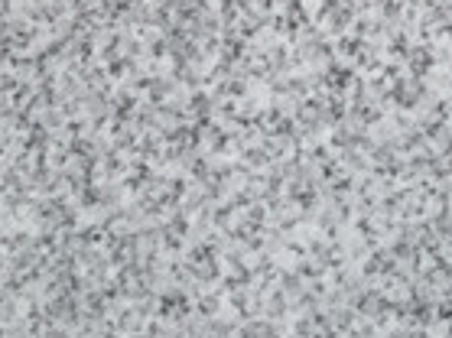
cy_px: 1061
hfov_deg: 9.0
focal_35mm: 201
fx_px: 2622
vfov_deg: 6.6
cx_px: 1044
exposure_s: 1/455
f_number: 2.4
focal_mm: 3.3
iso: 25
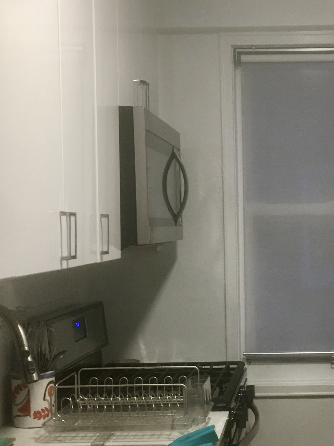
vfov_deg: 28.4
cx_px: 311
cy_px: 287
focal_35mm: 68
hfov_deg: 21.1
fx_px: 875
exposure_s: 1/30
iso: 100
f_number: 2.2
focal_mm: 4.15
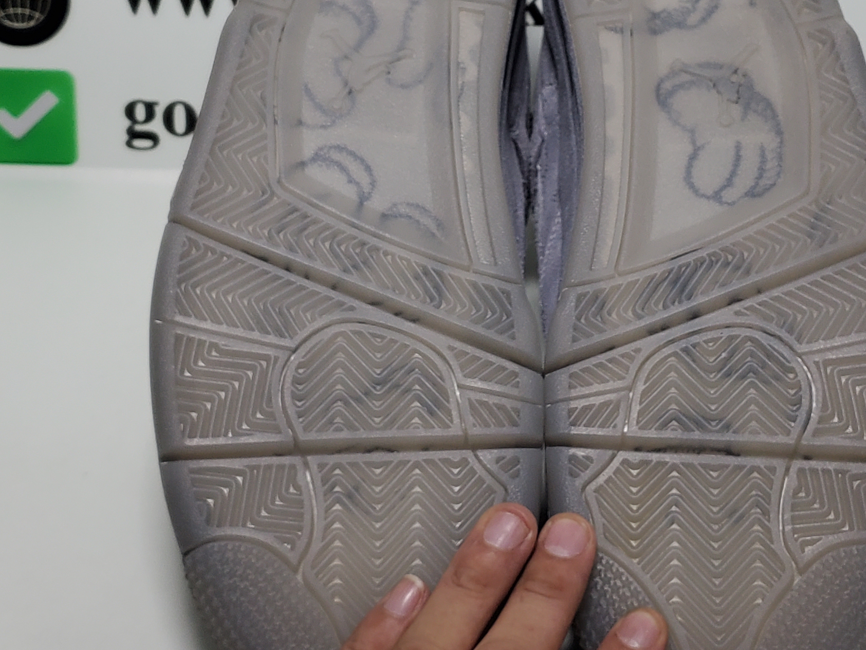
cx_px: 498
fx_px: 1601
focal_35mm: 64
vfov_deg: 22.6
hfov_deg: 30.2
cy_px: 120
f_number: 1.5
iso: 50
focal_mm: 4.3
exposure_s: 1/525
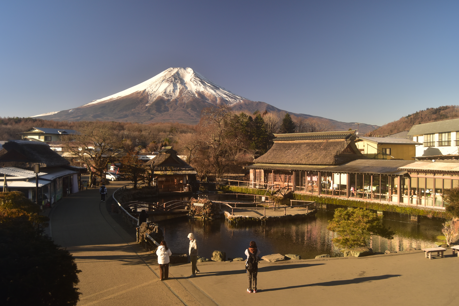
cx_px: 230
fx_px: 1052
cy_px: 153
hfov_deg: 24.6
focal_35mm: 82
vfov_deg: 16.6
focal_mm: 55
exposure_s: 1/200
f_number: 7.1
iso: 200
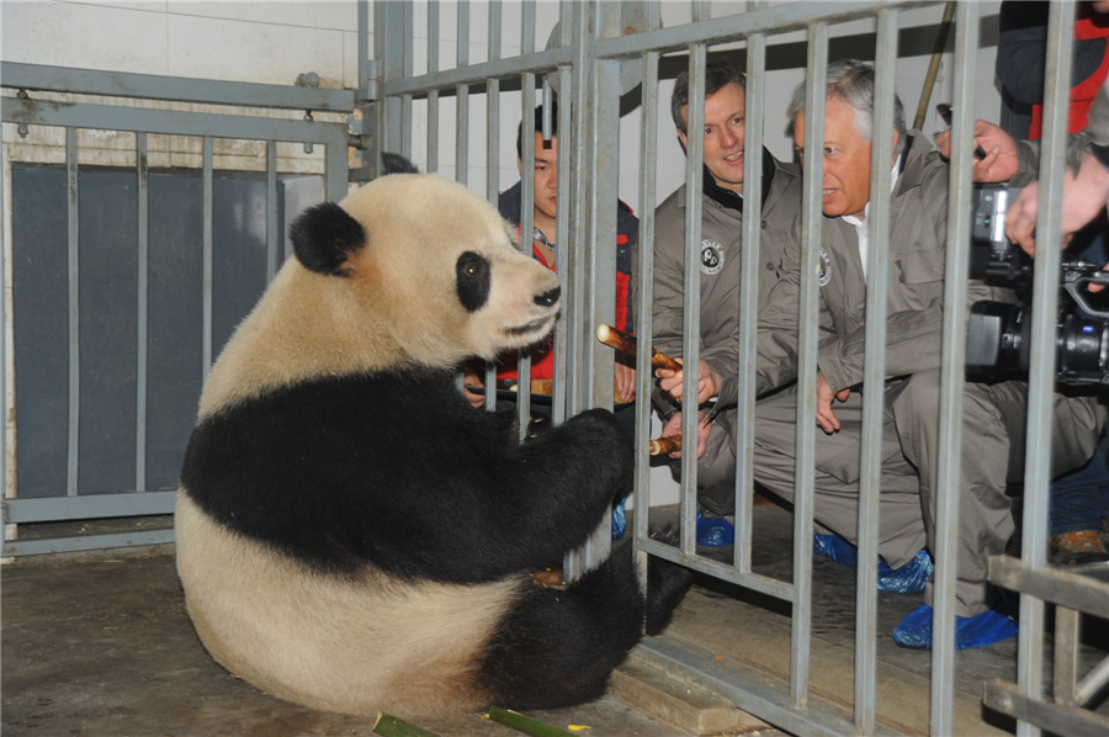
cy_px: 368
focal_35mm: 50
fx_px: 1539
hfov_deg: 39.6
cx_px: 554
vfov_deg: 26.9
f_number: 4.5
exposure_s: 1/250
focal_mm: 50
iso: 500
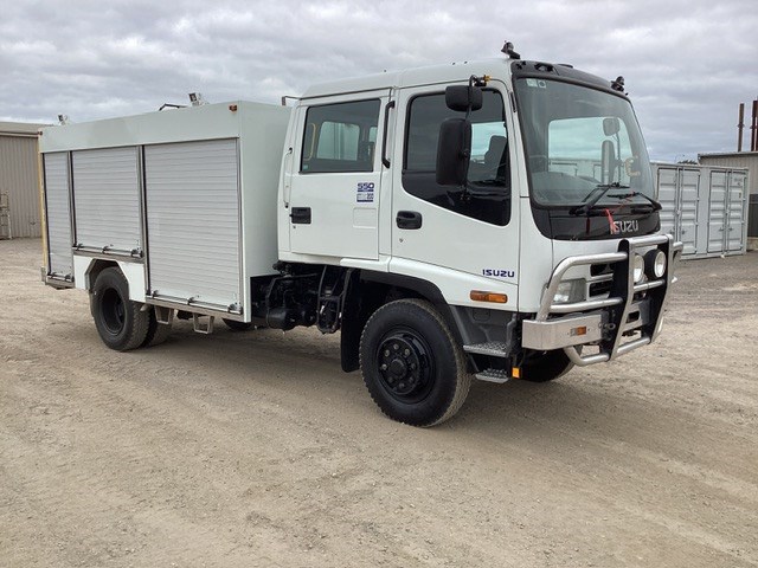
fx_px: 679
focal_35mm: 31
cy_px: 284
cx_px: 379
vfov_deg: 45.4
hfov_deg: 58.4
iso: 25
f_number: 2.4
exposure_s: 1/622
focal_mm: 3.3
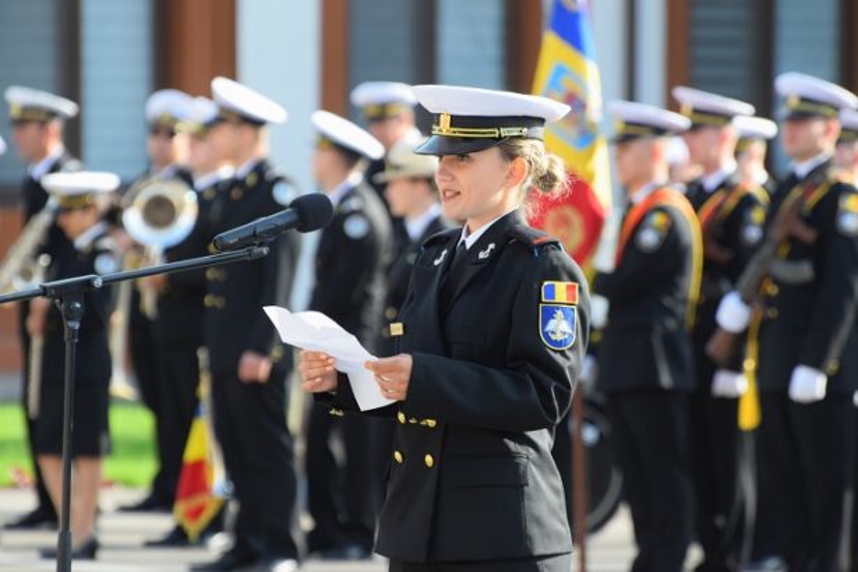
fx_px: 8579
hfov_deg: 5.7
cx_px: 429
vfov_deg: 3.8
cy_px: 286
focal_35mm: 360
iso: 320
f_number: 5.3
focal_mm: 240
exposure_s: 1/250
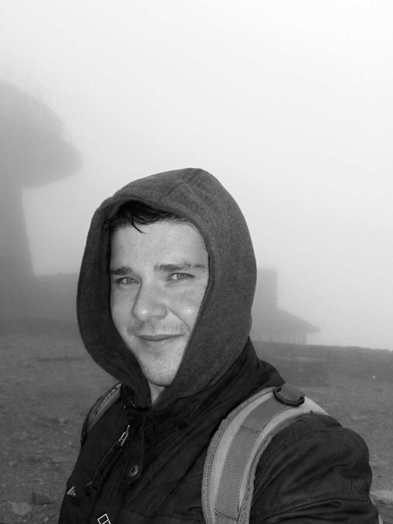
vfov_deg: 60.0
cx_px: 196
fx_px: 454
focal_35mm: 30
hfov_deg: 46.8
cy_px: 262
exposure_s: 1/500
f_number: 3.5
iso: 100
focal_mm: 5.36
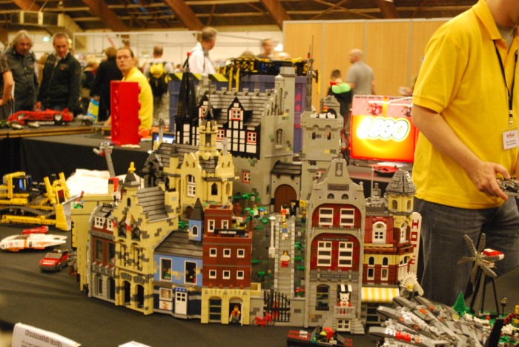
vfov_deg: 26.5
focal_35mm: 51
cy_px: 174
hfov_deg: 38.9
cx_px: 260
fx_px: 736
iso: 1600
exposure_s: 1/10
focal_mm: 34
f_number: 5
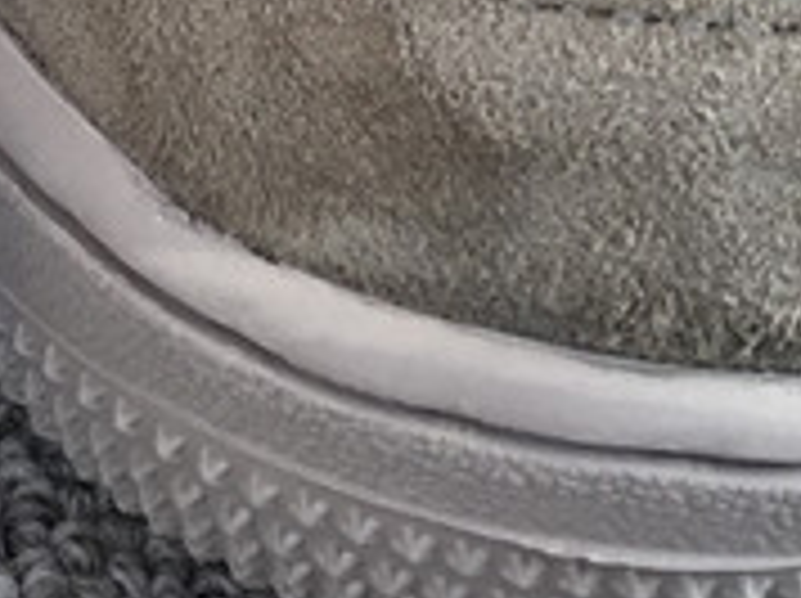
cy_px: -641
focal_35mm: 157
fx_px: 3628
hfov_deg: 12.3
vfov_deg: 8.8
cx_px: -194
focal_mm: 3.3
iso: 25
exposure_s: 1/117
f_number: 2.4
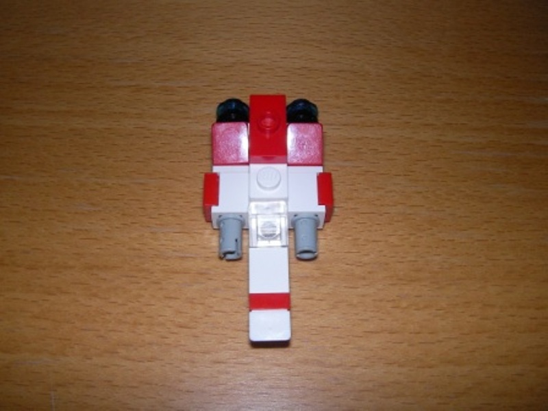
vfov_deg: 37.7
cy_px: 206
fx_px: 602
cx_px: 274
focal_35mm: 38
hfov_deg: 49.0
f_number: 6.6
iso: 100
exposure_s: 1/30
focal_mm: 6.3
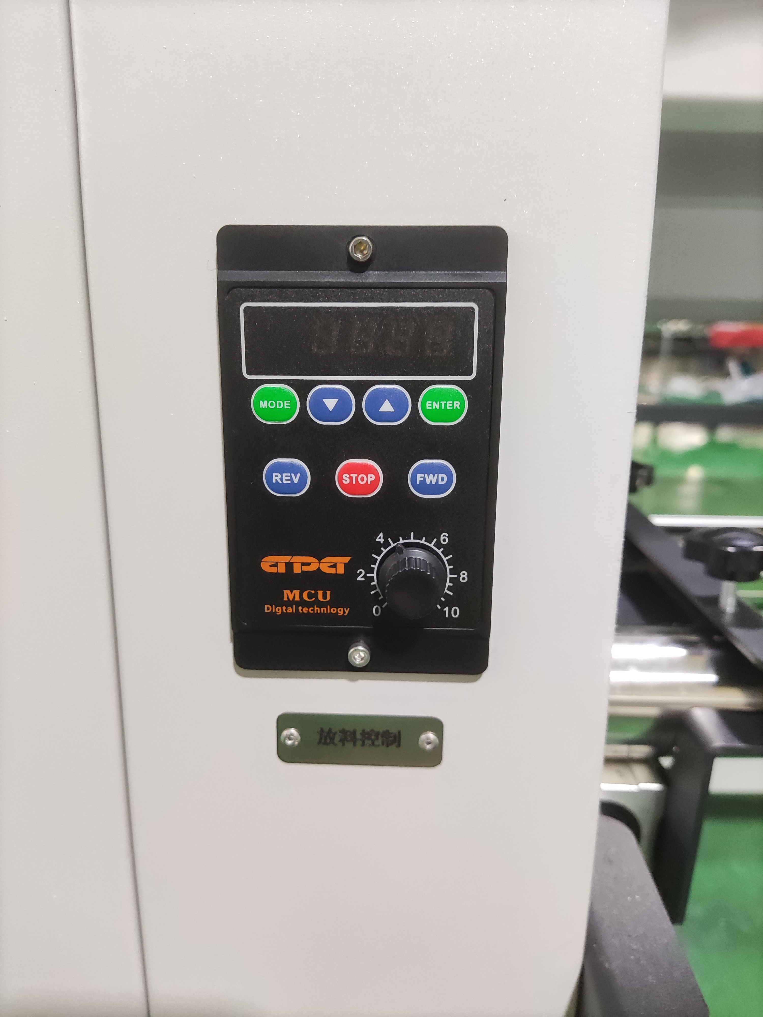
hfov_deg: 54.9
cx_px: 382
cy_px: 508
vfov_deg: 69.4
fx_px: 735
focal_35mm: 25
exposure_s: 1/50
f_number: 1.79
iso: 707
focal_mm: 4.71
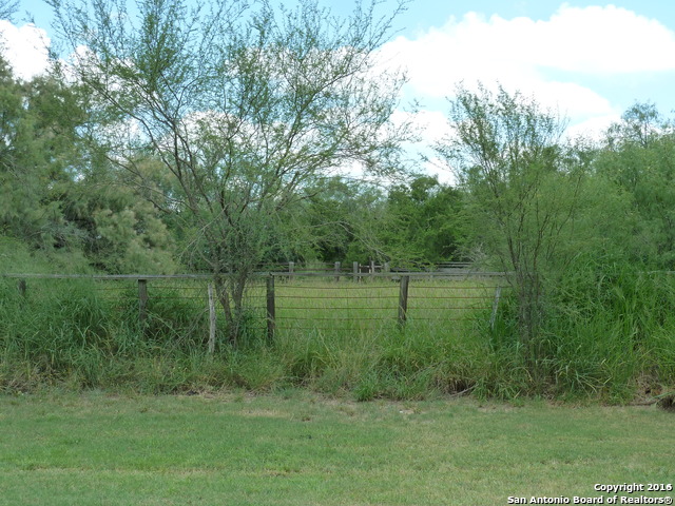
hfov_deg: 39.7
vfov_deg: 30.3
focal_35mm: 48
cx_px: 338
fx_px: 936
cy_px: 253
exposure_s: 1/250
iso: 160
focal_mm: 7.9
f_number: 4
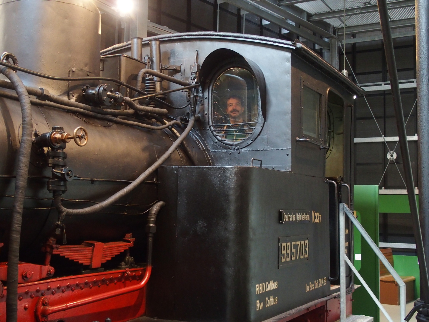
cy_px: 161
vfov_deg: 31.5
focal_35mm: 46
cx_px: 214
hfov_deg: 41.2
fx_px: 570
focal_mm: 9.8
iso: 800
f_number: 2.8
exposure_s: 1/20
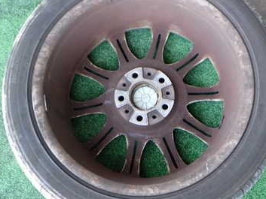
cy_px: 83
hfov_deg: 37.5
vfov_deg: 28.5
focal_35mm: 51
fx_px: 392
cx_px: 144
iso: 200
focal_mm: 5.4
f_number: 2.3
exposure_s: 1/60
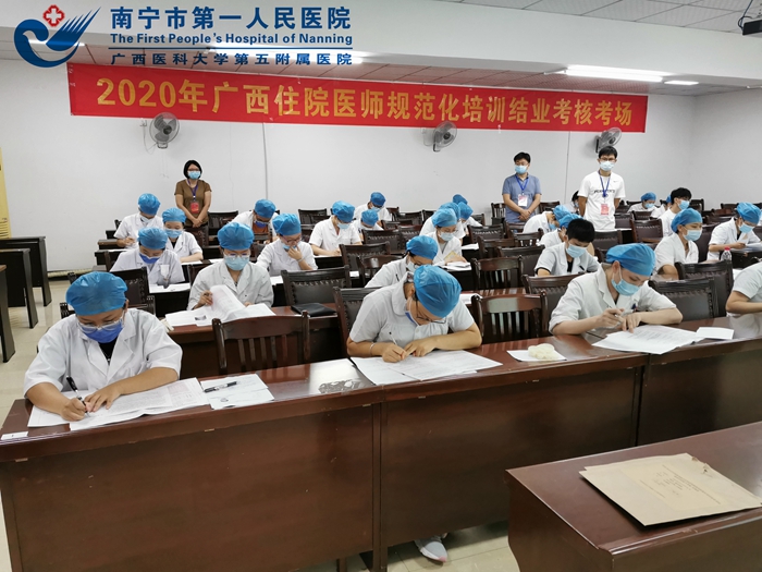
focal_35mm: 27
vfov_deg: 51.4
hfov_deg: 65.3
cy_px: 286
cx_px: 381
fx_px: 594
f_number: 1.6
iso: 320
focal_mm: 5.56
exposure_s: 1/60
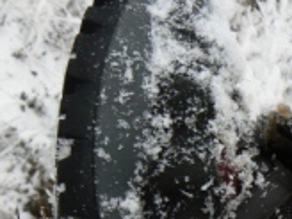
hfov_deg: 20.5
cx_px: 80
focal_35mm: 95
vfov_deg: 15.0
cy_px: 264
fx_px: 801
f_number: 5.6
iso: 80
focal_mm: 6
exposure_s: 1/100
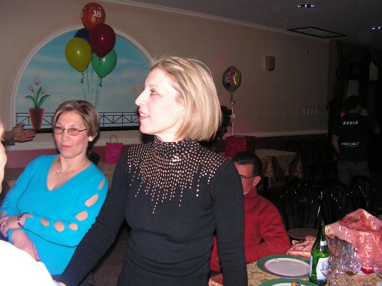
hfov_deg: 51.4
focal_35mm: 36
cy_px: 143
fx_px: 397
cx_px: 191
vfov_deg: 39.7
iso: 200
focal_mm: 6
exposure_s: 1/40
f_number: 3.2
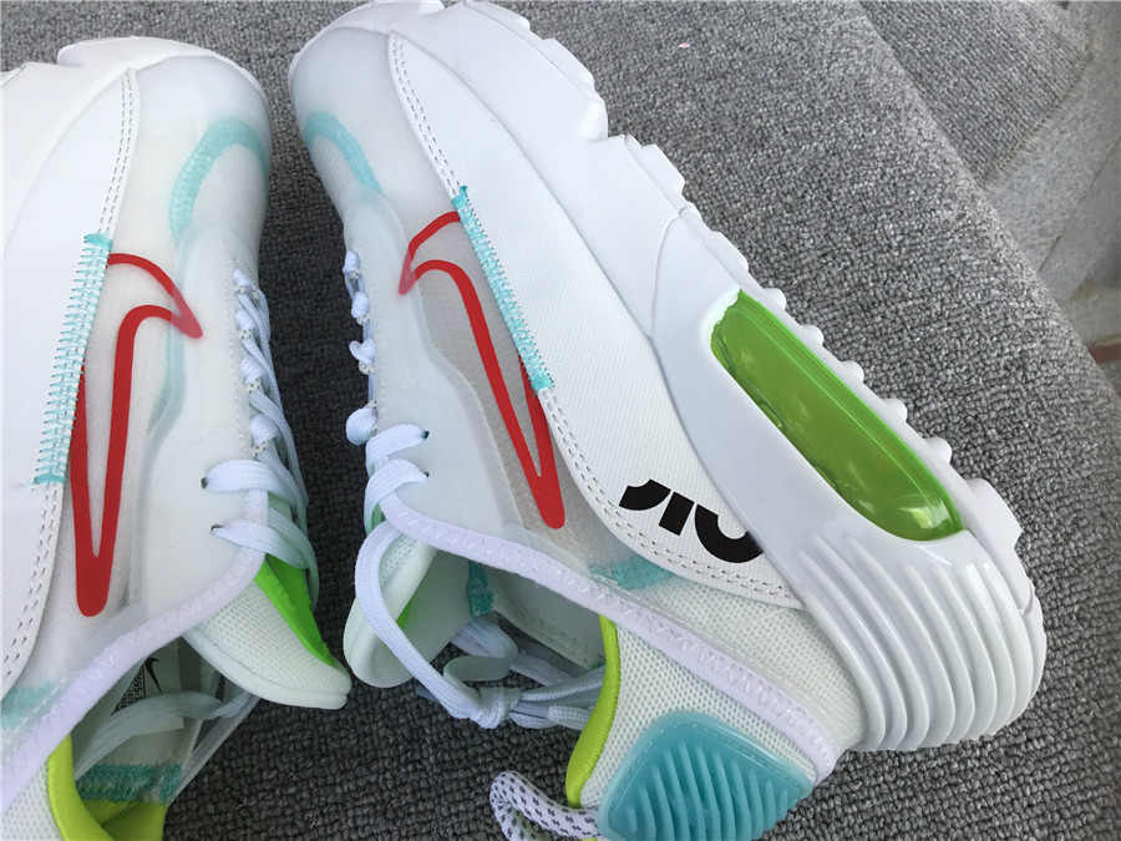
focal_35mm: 31
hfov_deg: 58.4
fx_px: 1004
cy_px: 420
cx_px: 560
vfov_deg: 45.4
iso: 25
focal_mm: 3.3
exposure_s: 1/536
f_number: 2.4
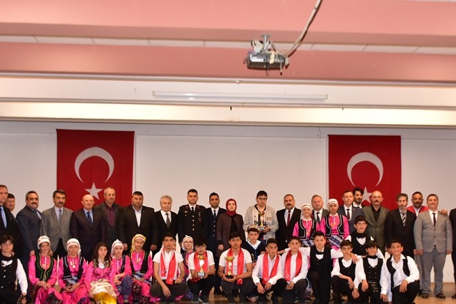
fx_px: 595
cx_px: 242
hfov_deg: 41.9
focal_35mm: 47
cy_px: 200
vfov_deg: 28.5
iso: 500
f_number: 4.5
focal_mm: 20
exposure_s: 1/60
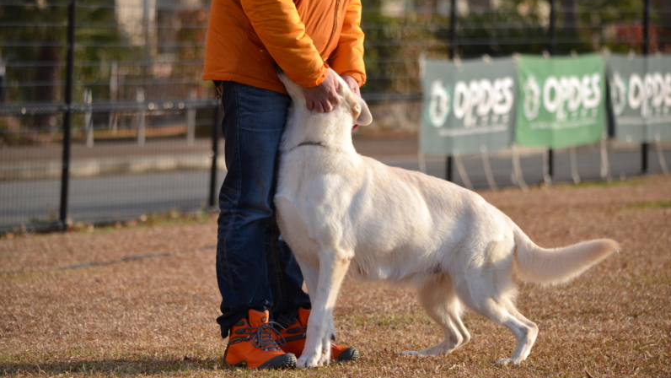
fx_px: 3933
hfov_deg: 9.8
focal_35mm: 221
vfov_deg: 5.5
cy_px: 203
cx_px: 336
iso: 400
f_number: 5.6
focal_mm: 140
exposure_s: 1/1250
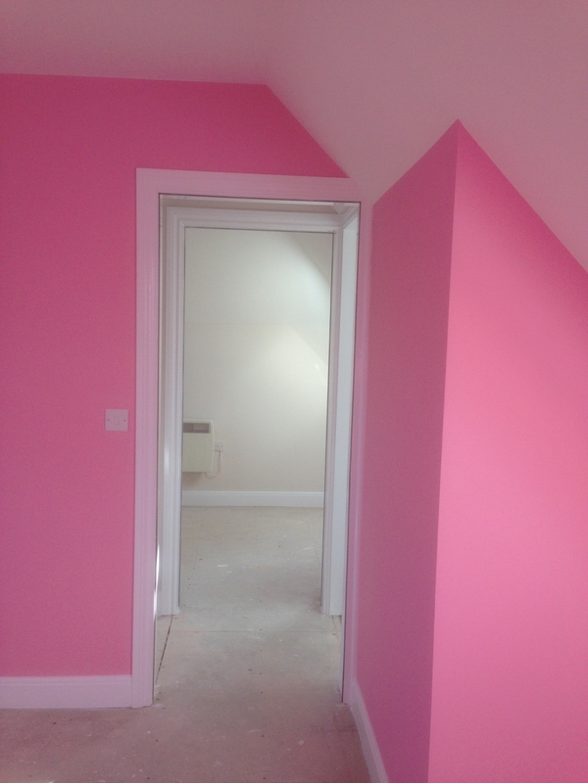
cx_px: 294
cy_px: 392
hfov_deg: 42.9
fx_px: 747
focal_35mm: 33
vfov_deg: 55.4
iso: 50
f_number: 2.4
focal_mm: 4.12
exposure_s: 1/120
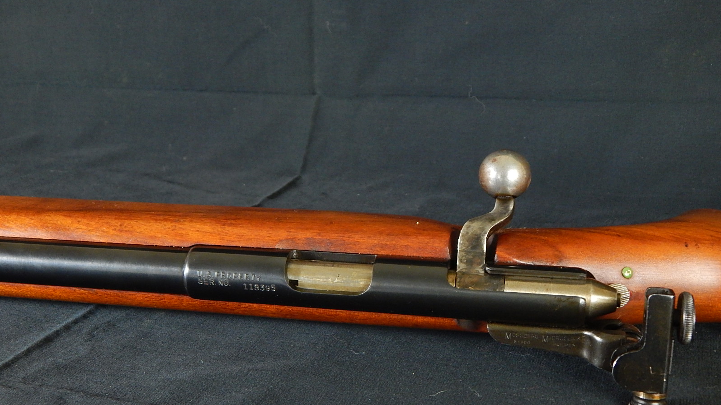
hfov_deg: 43.7
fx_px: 899
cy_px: 208
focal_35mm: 47
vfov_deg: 25.4
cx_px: 361
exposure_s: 1/15
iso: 400
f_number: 3.6
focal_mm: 7.7
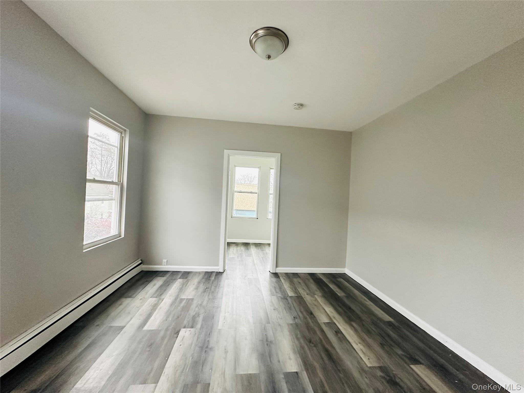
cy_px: 196
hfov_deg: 102.1
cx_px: 262
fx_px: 212
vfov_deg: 85.7
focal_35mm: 14
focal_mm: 2.22
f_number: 2.2
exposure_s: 1/99
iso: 250
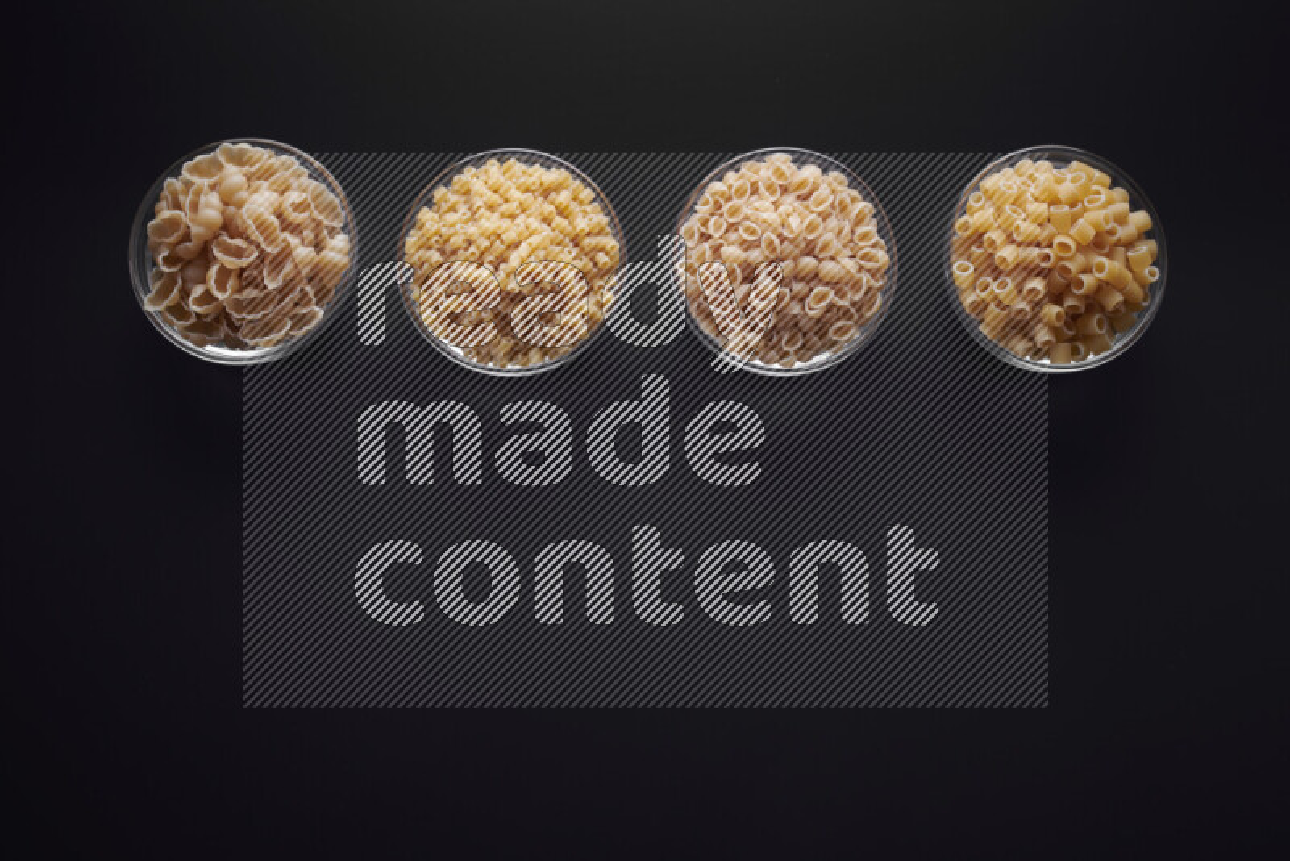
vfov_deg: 27.0
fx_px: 1792
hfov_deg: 39.6
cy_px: 430
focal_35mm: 50
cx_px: 645
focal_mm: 50
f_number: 8
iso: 100
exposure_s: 1/100
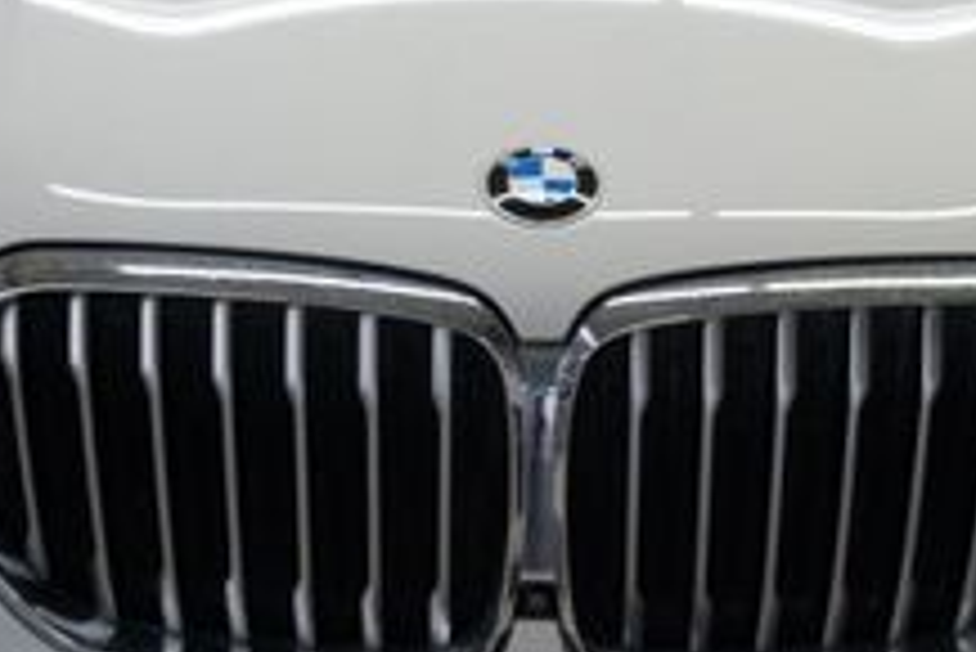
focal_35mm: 106
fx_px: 2876
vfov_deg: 12.9
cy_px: 207
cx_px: 504
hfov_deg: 19.3
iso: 200
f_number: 4
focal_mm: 24
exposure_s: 1/40
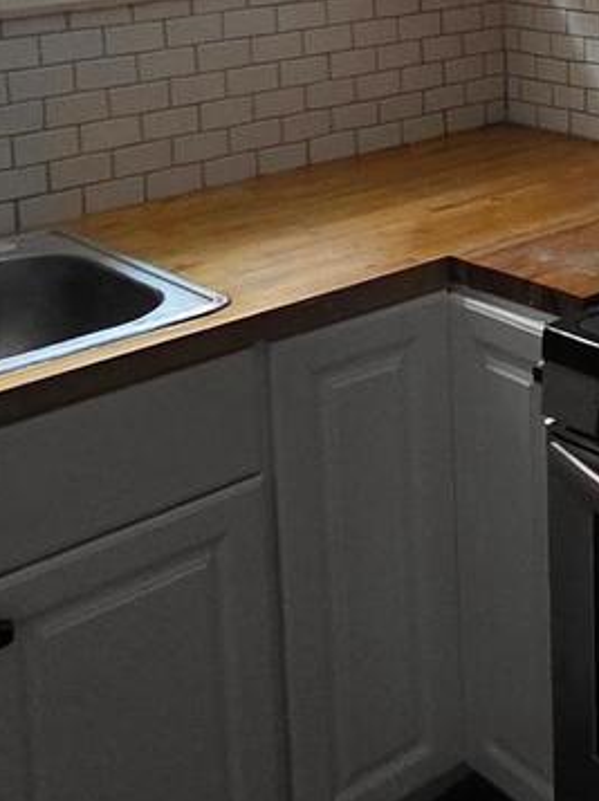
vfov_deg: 31.3
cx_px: 745
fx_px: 1294
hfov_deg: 23.5
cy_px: -38
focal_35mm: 56
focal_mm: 2.2
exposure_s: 1/60
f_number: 1.9
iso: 1000
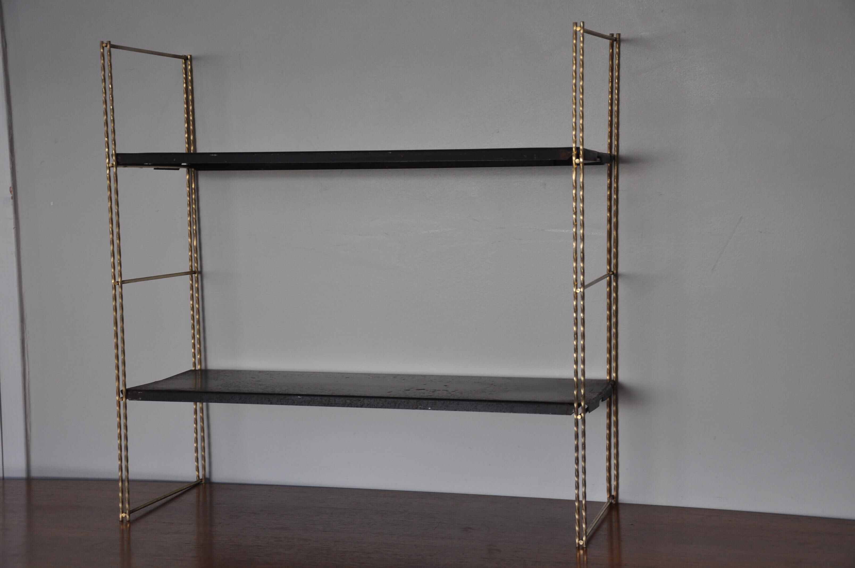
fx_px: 1423
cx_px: 428
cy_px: 284
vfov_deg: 22.6
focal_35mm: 60
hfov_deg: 33.4
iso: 400
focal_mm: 40
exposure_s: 1/80
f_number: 4.5
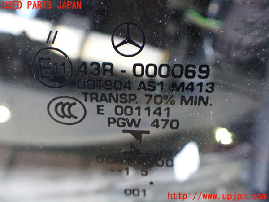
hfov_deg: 60.0
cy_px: 101
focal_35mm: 30
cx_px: 134
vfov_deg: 46.8
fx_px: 233
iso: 800
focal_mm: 5.4
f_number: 2.3
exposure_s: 1/30
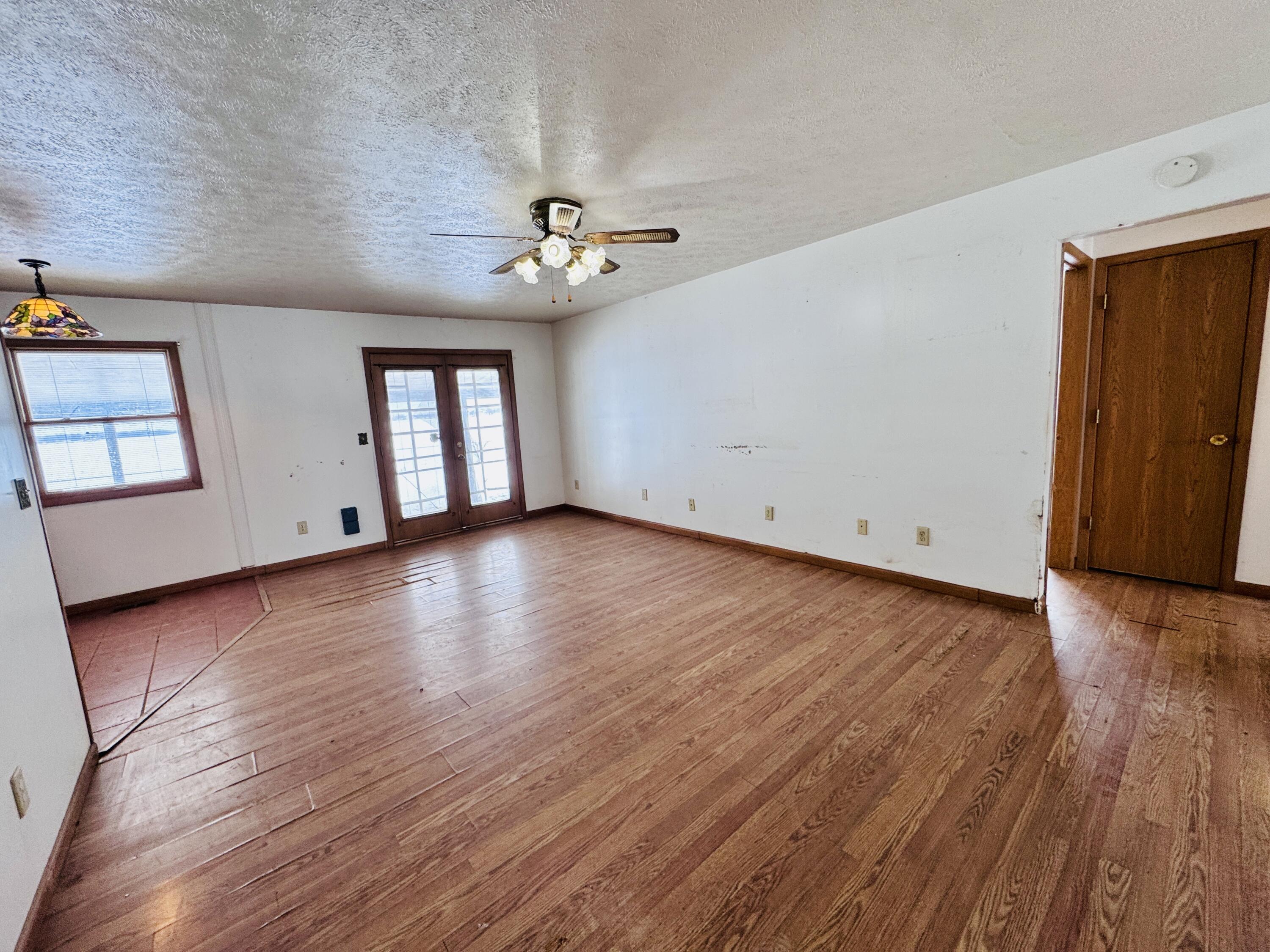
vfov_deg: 85.7
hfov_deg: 102.1
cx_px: 635
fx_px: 514
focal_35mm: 14
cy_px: 476
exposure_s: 1/120
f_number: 2.2
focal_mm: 2.22
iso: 125
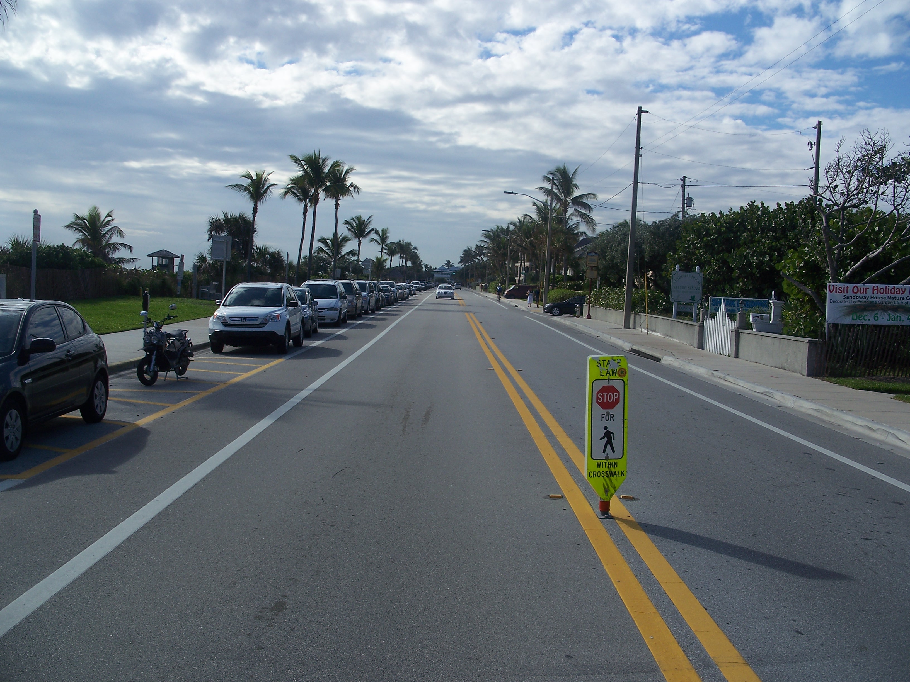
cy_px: 341
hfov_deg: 50.1
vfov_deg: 38.7
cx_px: 455
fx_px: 973
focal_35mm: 37
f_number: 4
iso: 64
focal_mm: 7.8
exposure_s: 1/800
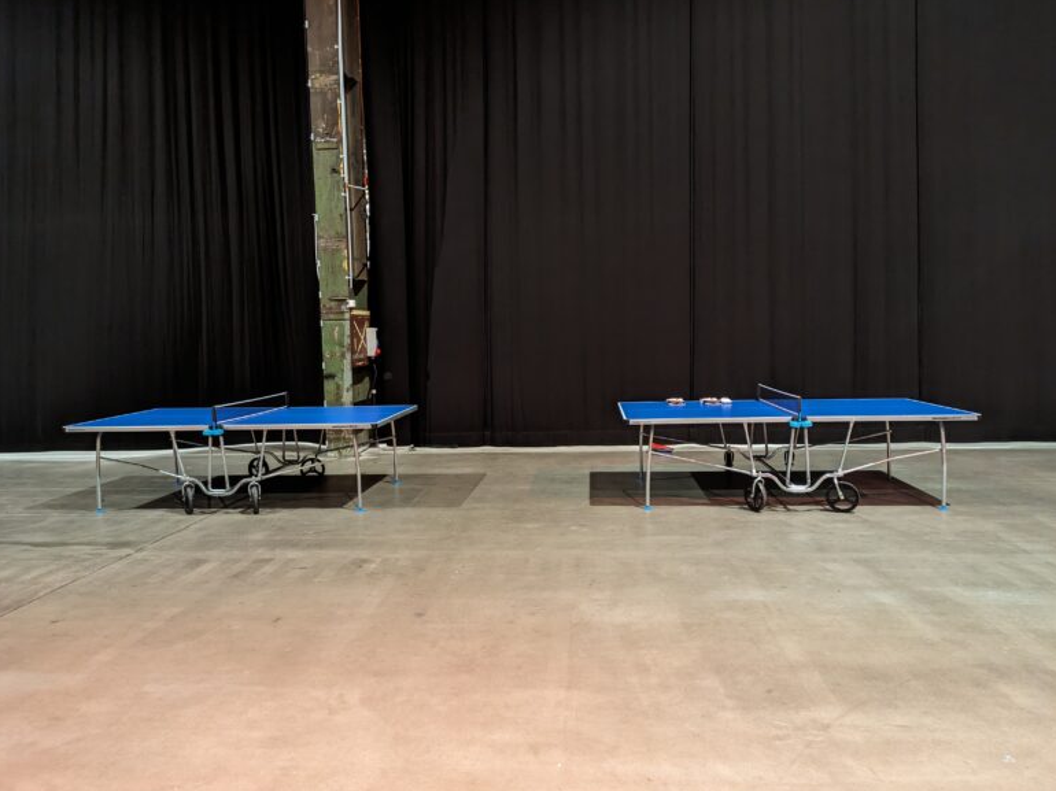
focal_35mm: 26
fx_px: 793
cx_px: 513
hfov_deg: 67.3
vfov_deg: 53.0
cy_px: 405
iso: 572
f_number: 1.89
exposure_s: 1/25
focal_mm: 5.43
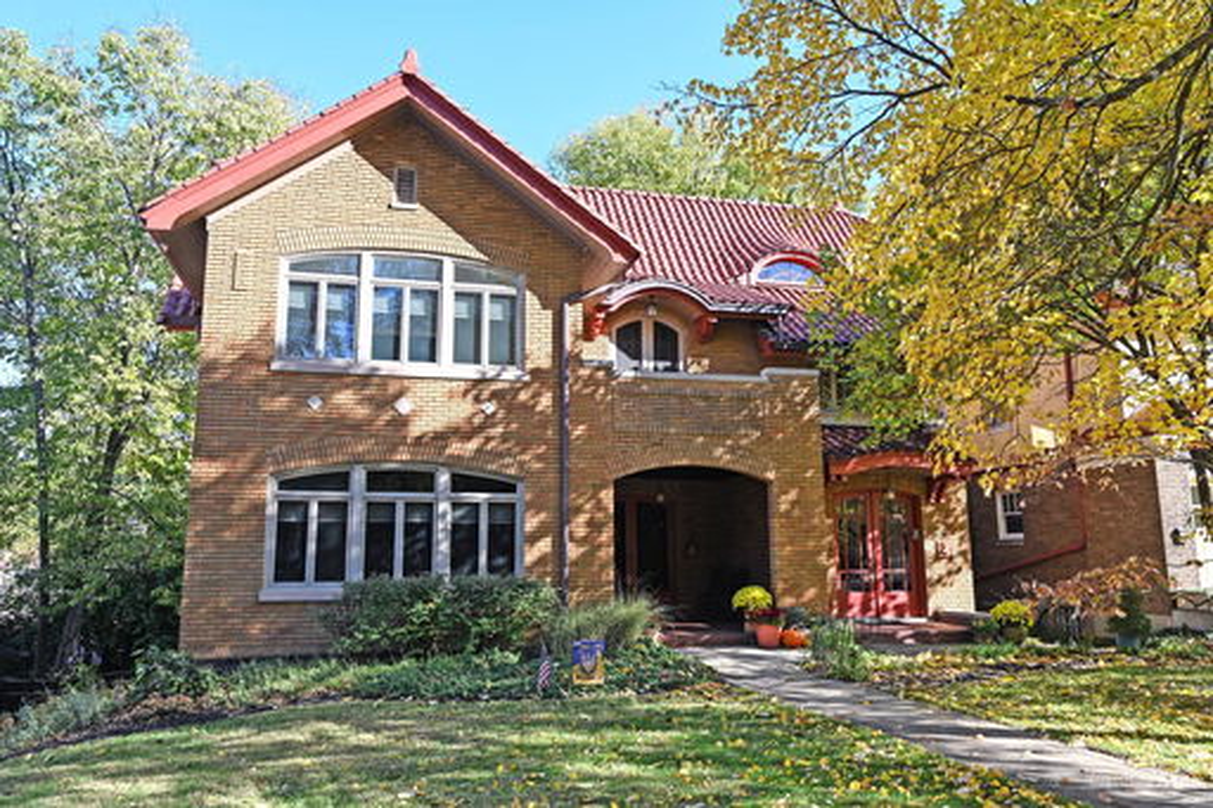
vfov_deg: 51.3
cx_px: 606
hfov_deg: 71.5
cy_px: 404
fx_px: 842
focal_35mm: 25
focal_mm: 25
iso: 200
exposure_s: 1/250
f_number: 5.6
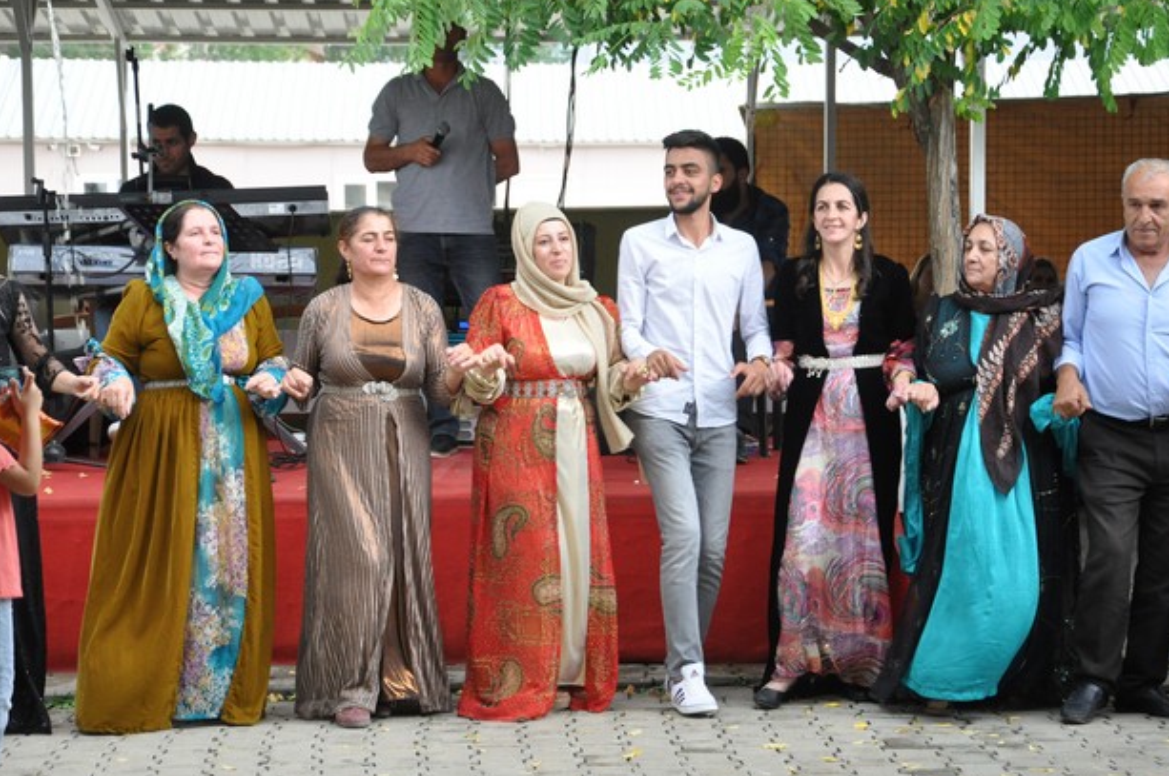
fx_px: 3664
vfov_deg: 12.1
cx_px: 660
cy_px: 388
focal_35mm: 113
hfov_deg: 18.1
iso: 1250
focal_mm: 66
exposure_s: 1/200
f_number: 7.1
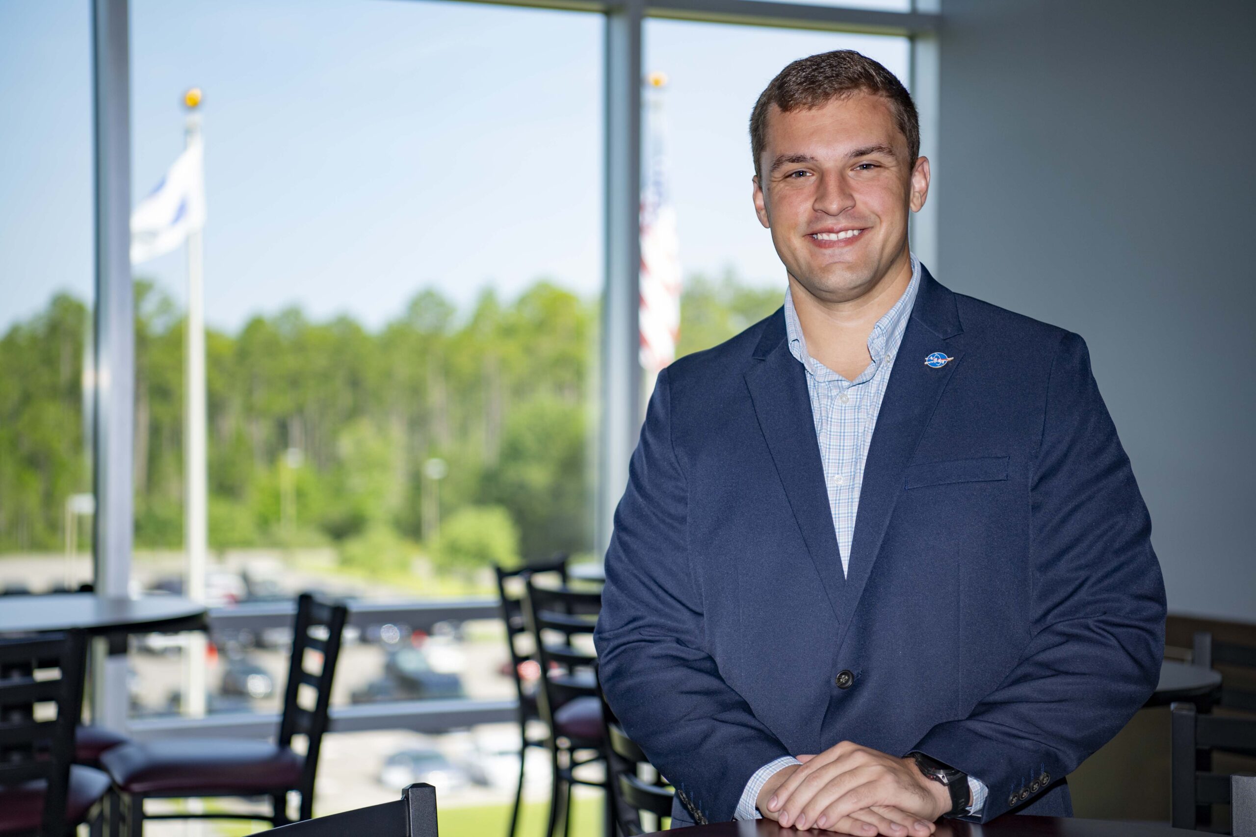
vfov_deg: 19.5
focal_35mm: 70
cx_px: 628
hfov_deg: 28.8
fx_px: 2442
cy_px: 418
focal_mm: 70
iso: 200
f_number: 2.8
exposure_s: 1/250
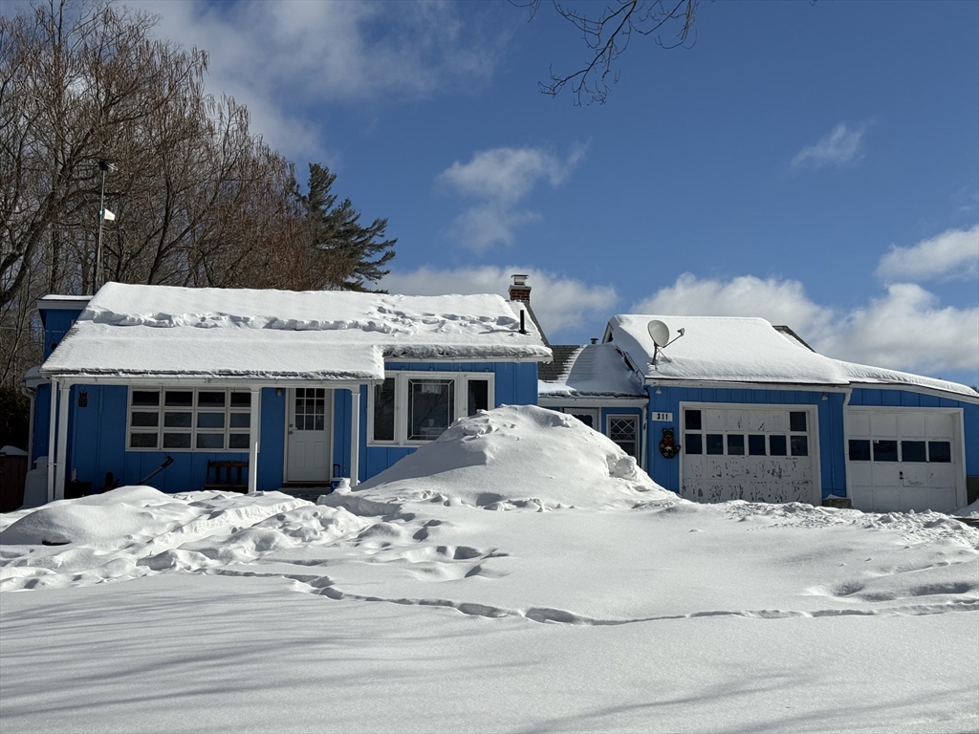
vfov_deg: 30.3
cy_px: 367
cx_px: 490
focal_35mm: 48
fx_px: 1358
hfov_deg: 39.7
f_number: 1.78
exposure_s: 1/11364
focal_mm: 6.76
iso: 50
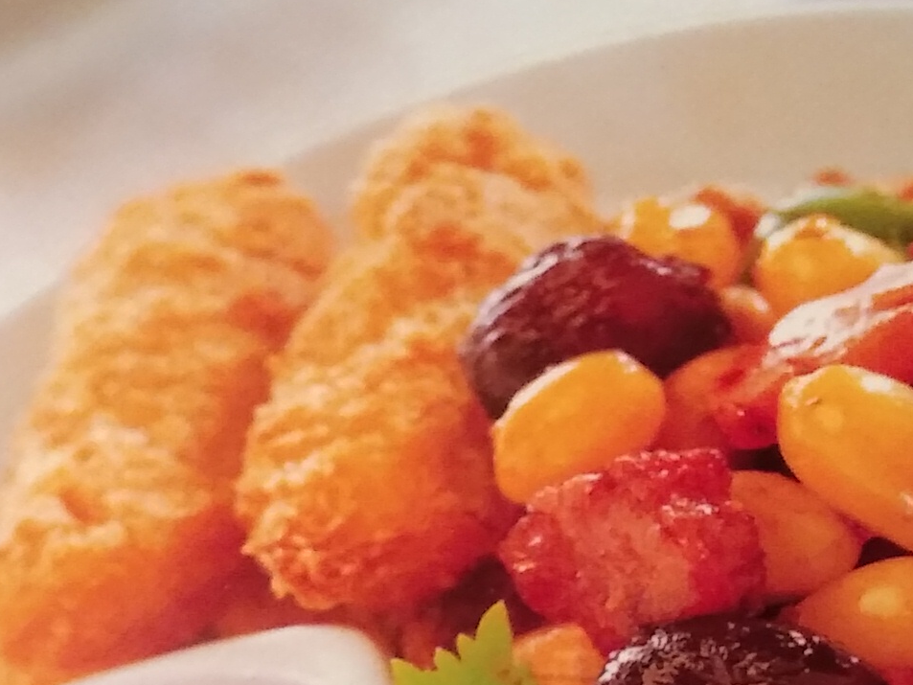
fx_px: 3456
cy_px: 745
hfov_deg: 15.0
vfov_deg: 11.2
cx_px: 236
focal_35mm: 131
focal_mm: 3.65
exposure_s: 1/25
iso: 611
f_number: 2.2
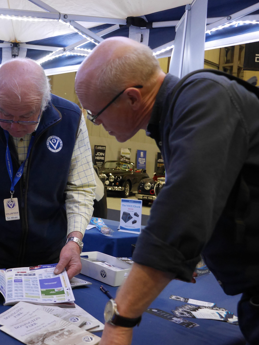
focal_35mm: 43
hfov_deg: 32.5
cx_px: 43
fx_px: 429
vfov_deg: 43.9
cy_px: 172
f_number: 3.2
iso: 1600
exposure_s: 1/125
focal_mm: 16
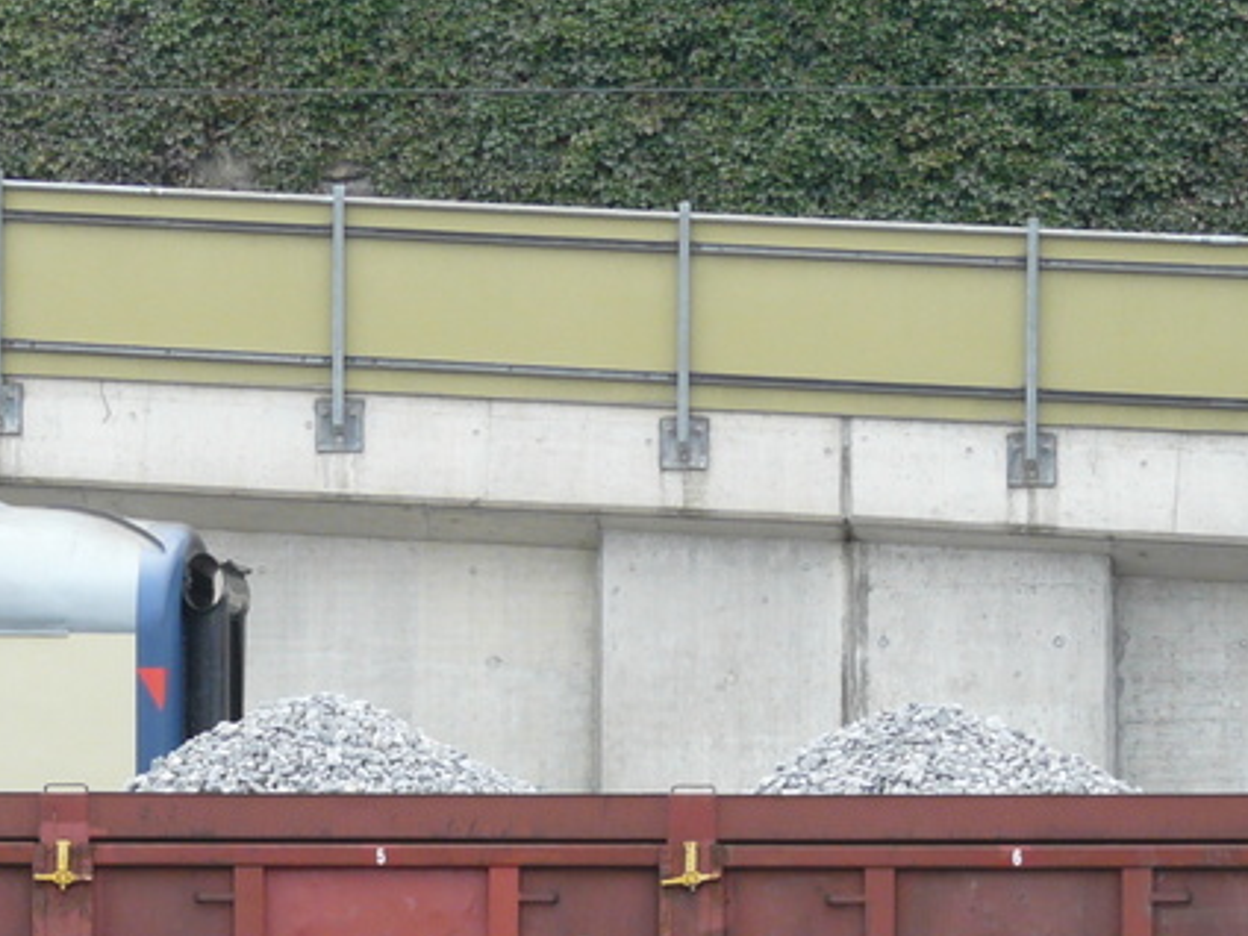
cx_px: 383
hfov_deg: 9.1
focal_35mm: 217
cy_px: 1001
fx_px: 7823
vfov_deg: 6.8
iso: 100
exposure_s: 1/160
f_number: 4
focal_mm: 15.1
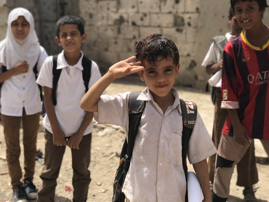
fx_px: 443
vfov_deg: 25.7
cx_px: 134
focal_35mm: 57
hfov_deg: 33.8
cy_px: 101
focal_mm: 6.6
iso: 20
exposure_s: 1/651
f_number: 2.8
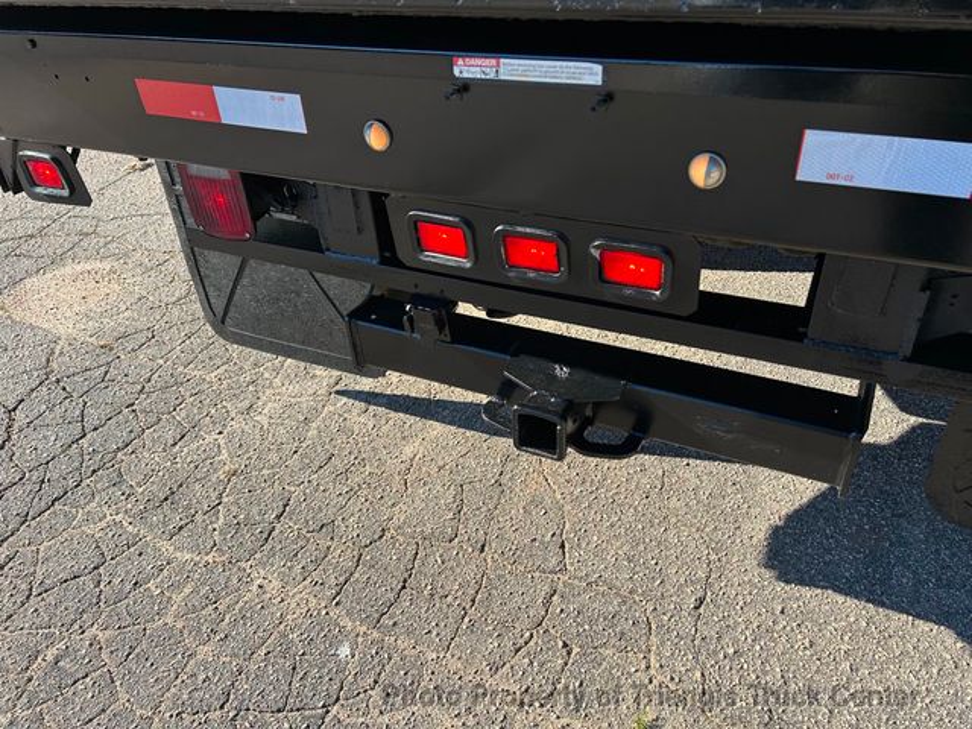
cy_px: 364
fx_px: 730
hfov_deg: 67.3
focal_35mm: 26
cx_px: 486
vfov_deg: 53.1
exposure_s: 1/1531
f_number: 1.5
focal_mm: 5.7
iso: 50
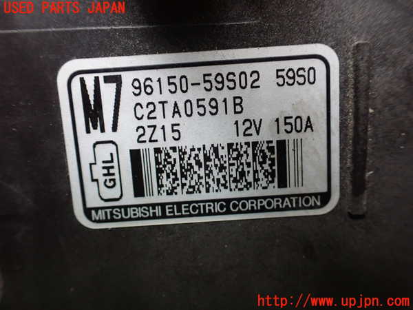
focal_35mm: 30
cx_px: 206
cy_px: 155
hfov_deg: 60.0
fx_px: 358
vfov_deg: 46.8
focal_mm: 5.4
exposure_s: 1/100
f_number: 2.3
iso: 800
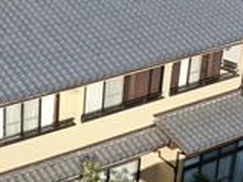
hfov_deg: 22.6
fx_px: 603
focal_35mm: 86
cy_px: 141
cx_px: 64
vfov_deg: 17.0
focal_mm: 6.77
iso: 100
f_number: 3.4
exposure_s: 1/500
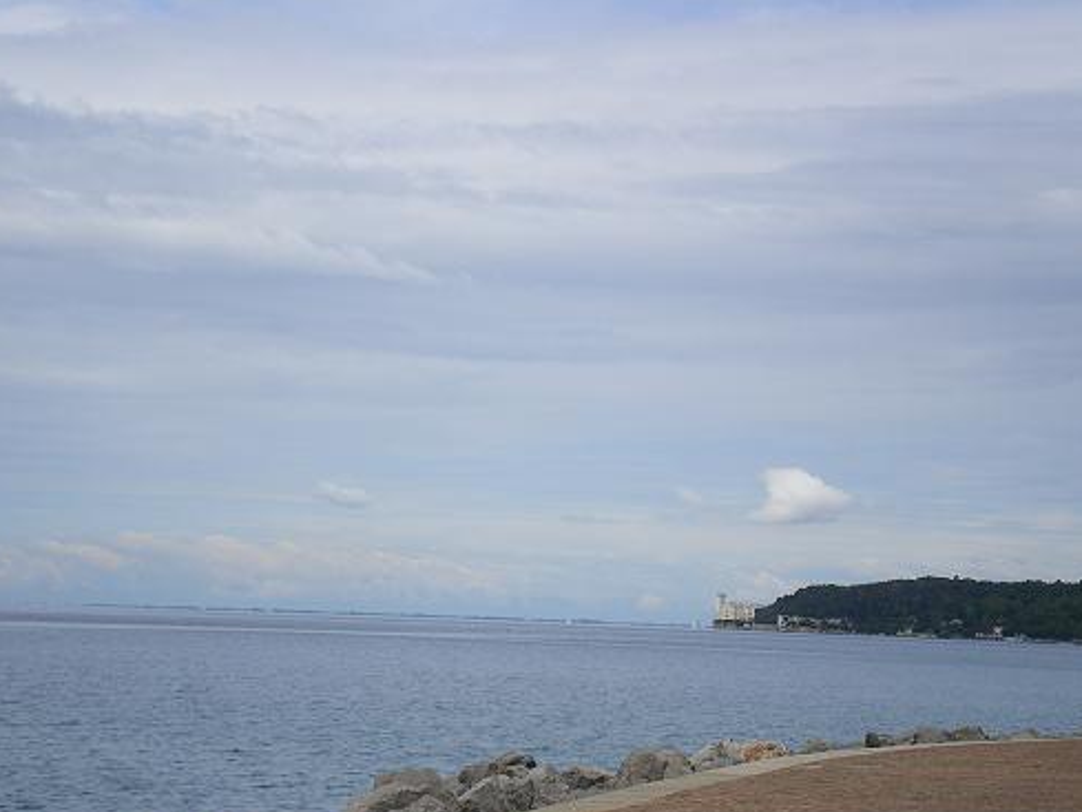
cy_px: 527
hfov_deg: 22.0
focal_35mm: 89
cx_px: 578
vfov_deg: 16.6
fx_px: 2783
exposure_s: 1/320
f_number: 6.2
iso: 64
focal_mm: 11.3
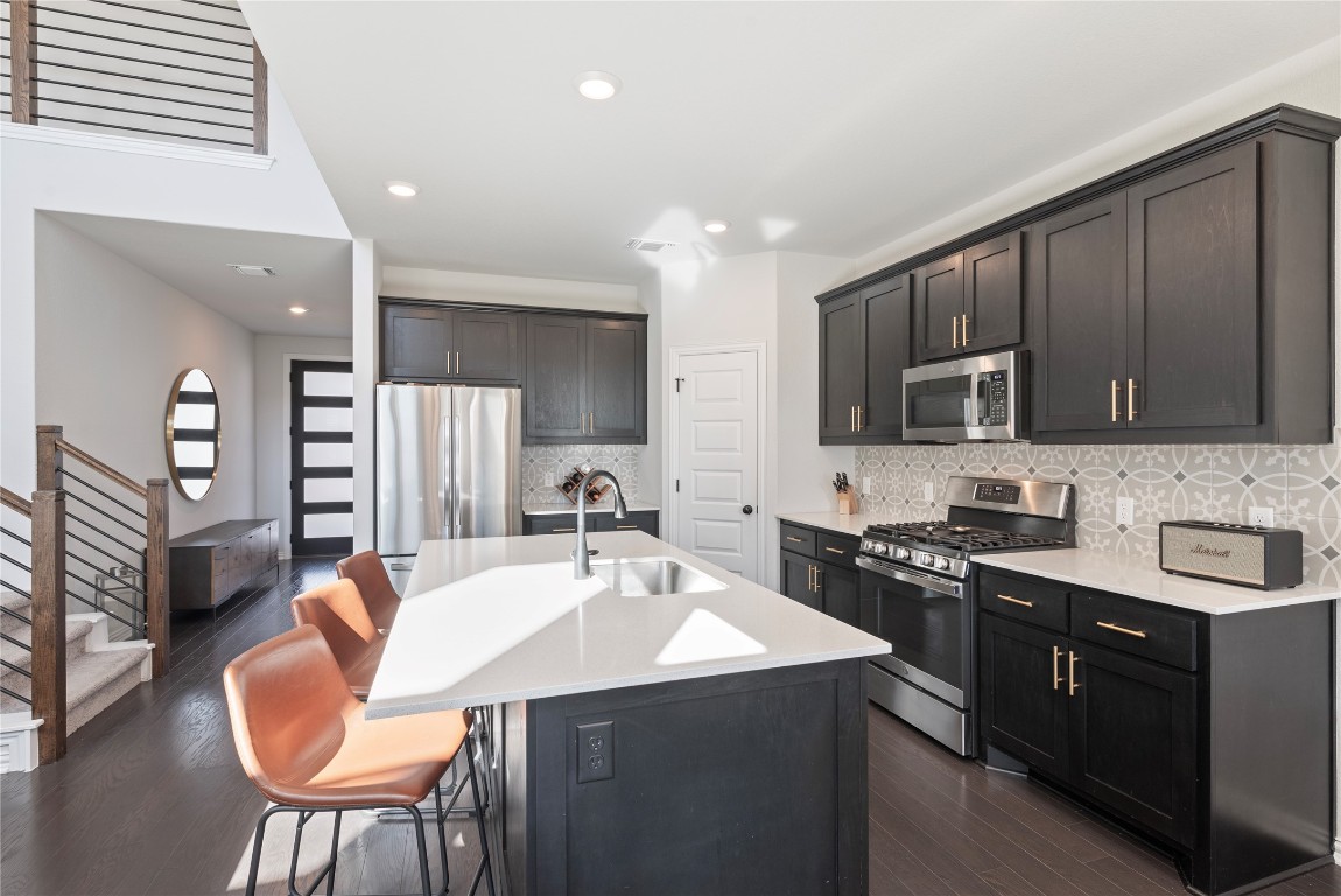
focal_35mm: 18
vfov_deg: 67.4
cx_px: 670
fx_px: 671
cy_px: 448
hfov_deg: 90.0
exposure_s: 1/13
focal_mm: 18
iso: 400
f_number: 8
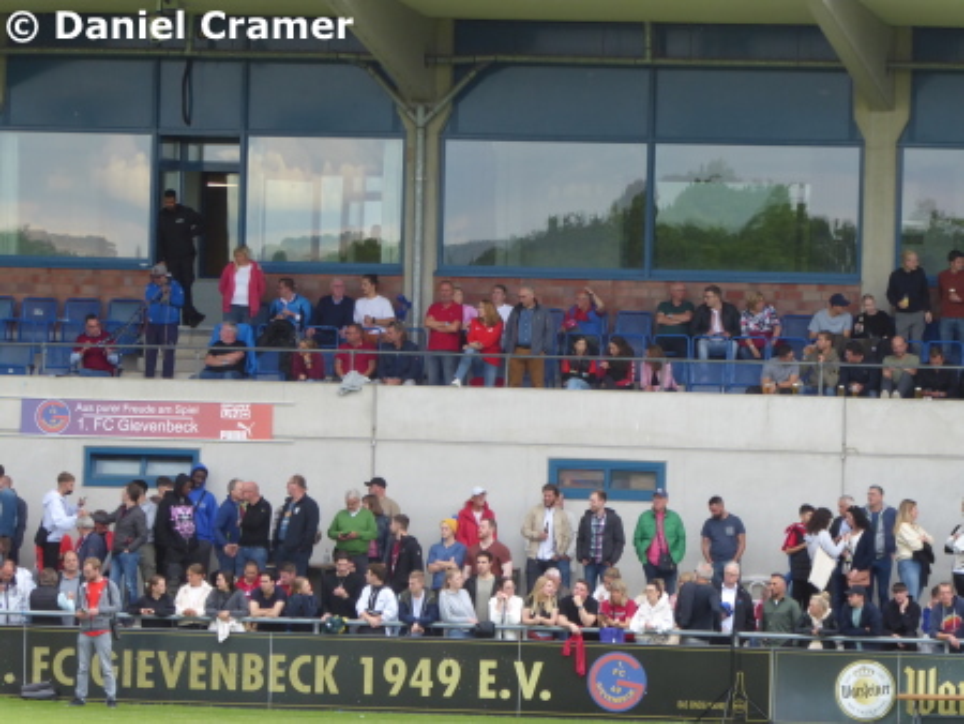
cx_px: 482
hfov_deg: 7.9
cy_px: 362
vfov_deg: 6.0
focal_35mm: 250
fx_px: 6966
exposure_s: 1/80
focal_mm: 44.8
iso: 200
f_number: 5.6
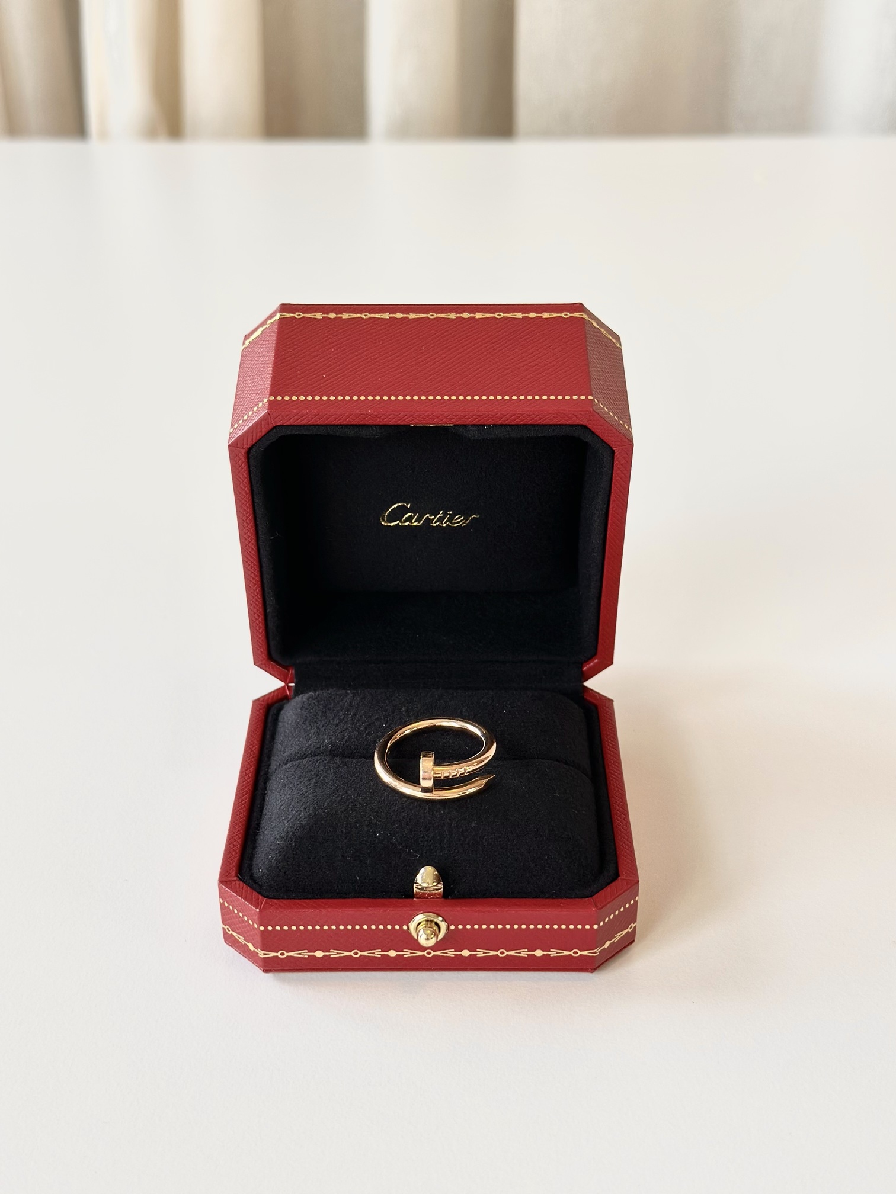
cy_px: 597
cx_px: 448
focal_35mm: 48
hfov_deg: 30.3
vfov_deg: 39.7
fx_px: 1657
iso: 80
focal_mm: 6.86
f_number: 1.78
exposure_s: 1/100
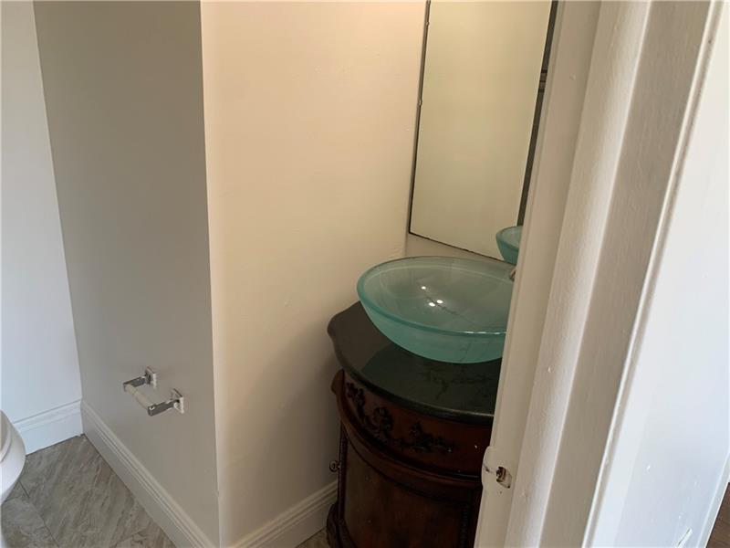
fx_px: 548
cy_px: 274
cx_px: 365
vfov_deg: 53.1
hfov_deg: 67.3
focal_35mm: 26
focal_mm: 4.25
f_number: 1.8
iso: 100
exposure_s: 1/60
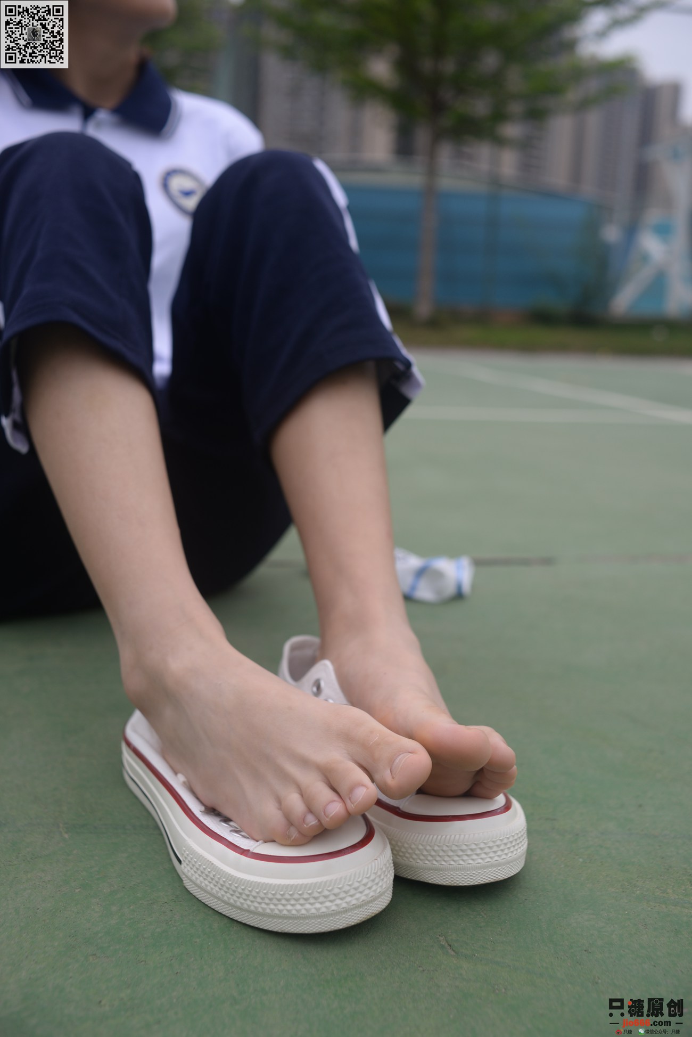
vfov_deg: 54.4
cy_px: 518
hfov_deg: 37.9
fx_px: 1008
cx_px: 346
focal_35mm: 35
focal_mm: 35
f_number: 5
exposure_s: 1/200
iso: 160
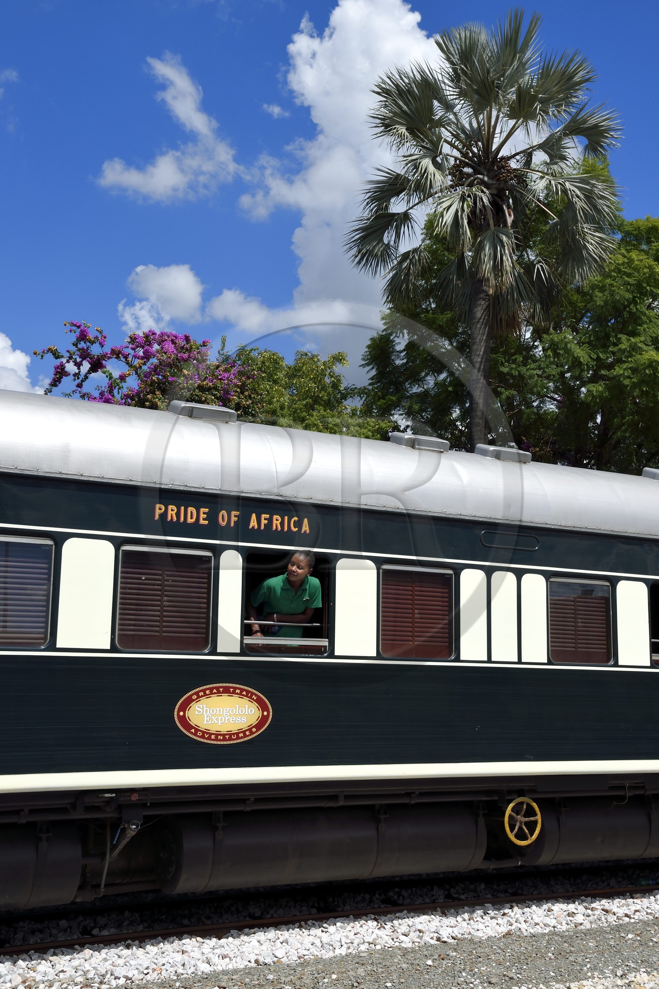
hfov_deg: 30.5
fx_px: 1208
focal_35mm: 44
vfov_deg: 44.5
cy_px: 494
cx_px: 330
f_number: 11
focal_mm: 44
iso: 200
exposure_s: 1/500
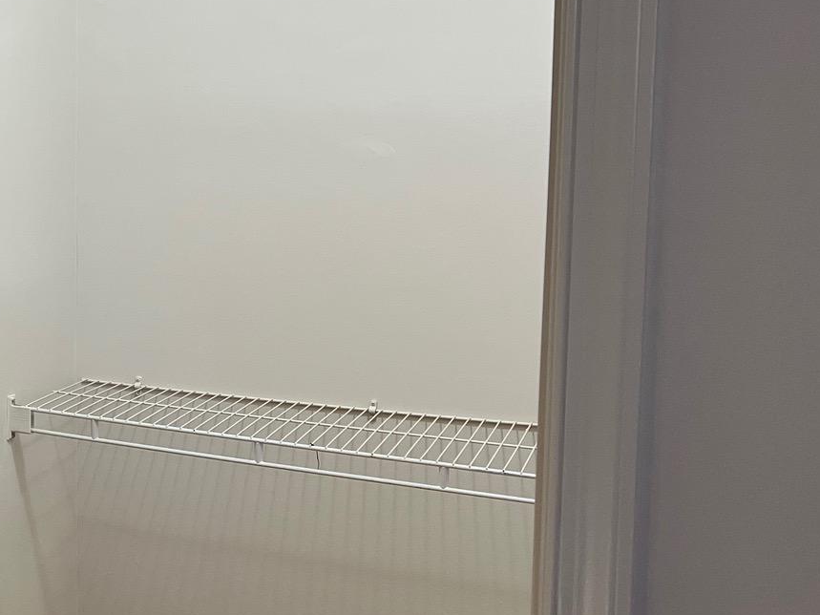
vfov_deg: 23.6
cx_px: -122
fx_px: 1468
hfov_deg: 27.9
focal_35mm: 62
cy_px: 215
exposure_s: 1/120
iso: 125
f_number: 1.5
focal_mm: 5.7
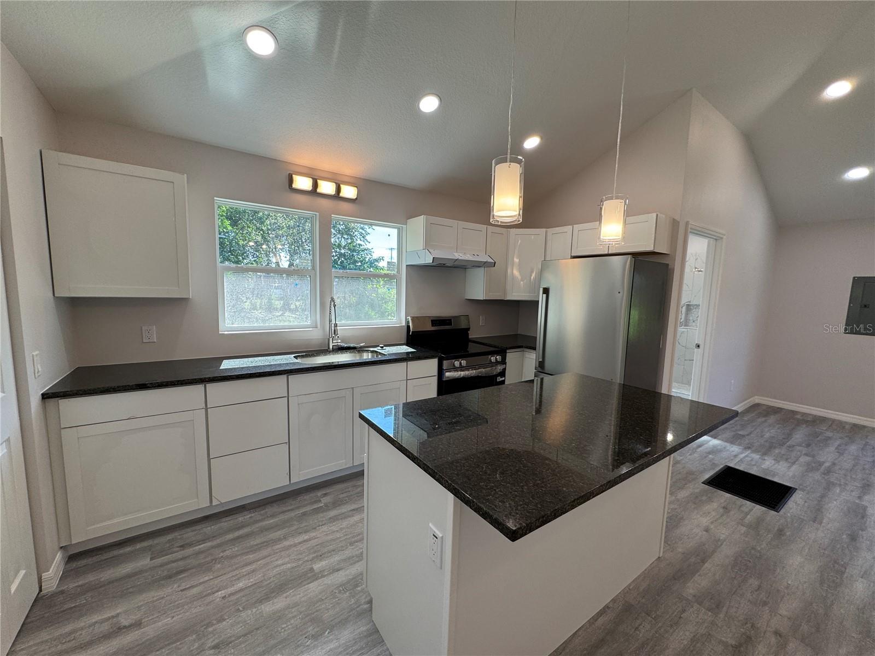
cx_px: 438
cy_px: 328
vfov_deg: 85.7
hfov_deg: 102.1
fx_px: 354
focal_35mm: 14
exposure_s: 1/120
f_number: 2.2
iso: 50
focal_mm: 2.22
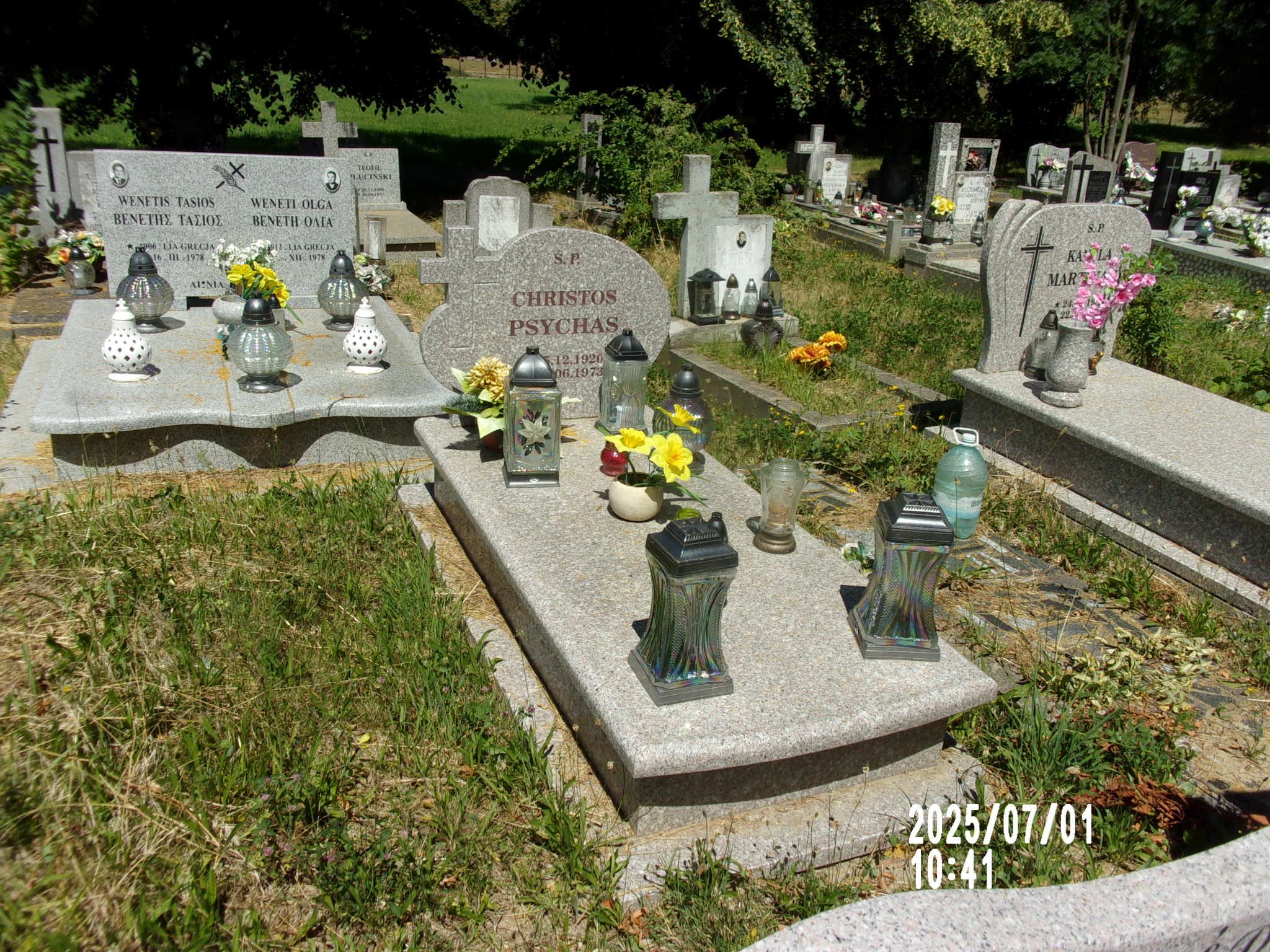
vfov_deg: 49.7
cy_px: 476
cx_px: 635
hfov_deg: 63.4
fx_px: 1027
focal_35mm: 28
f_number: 10.8
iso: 80
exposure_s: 1/140
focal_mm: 5.1
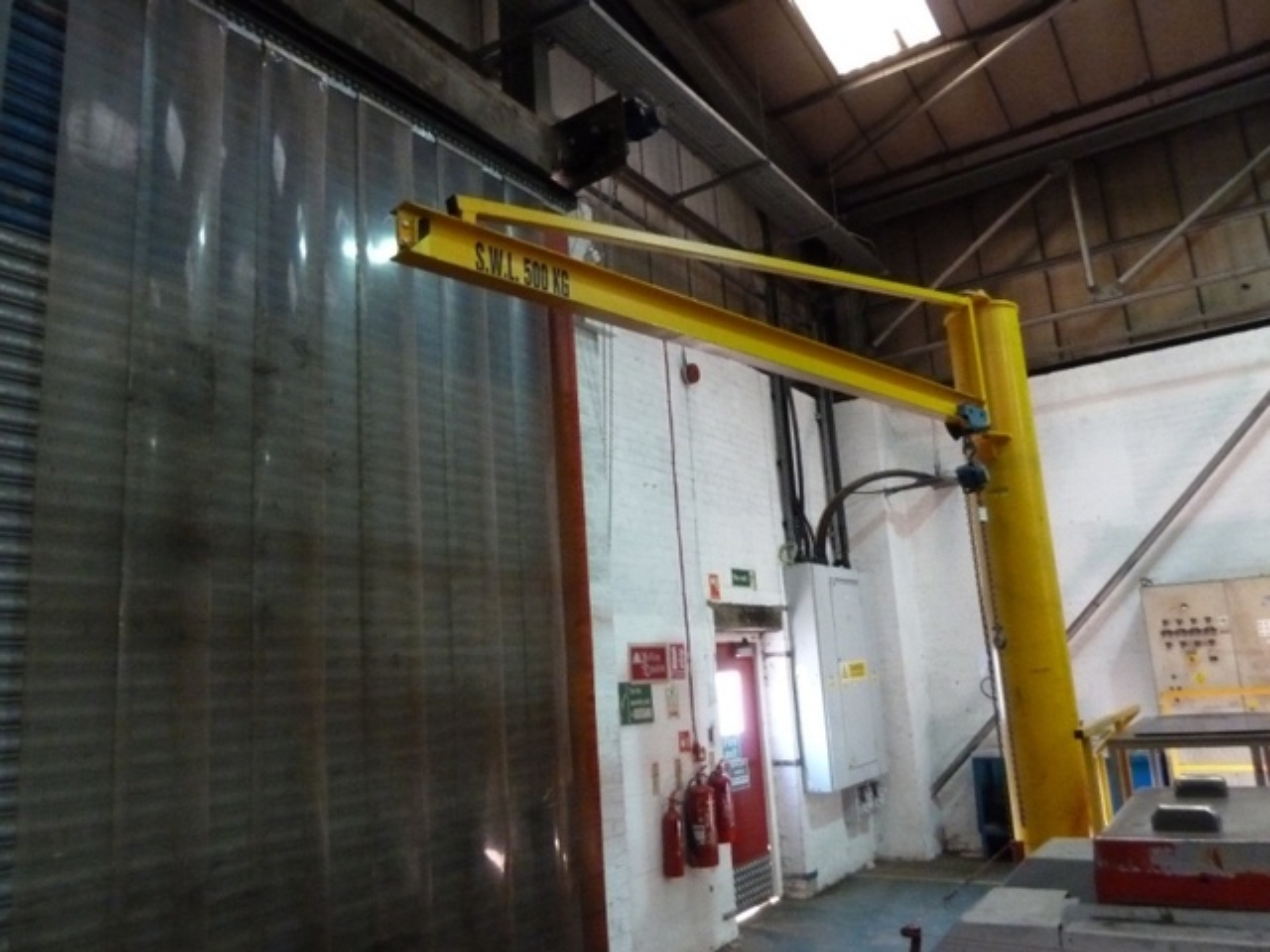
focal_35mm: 25
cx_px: 635
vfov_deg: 54.9
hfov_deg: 69.4
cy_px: 476
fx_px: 917
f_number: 3.3
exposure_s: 1/15
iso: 800
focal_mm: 4.1
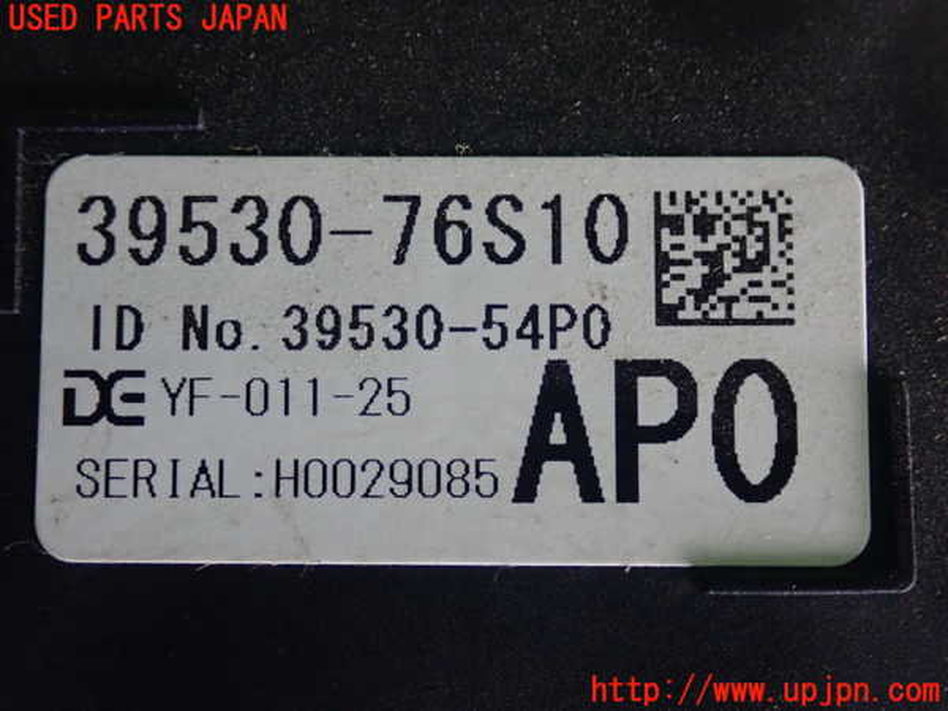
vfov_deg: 29.7
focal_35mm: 49
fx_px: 1342
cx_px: 474
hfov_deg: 38.9
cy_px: 356
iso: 800
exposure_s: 1/100
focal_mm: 8.99
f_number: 3.2
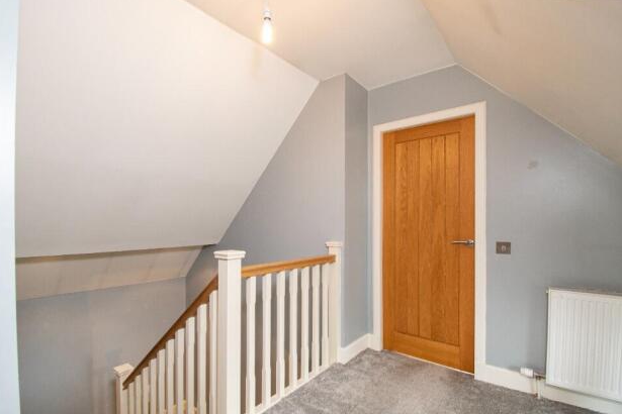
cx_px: 292
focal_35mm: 16
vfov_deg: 73.7
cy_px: 215
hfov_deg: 96.6
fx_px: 276
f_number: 8
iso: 320
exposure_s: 1/6
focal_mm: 10
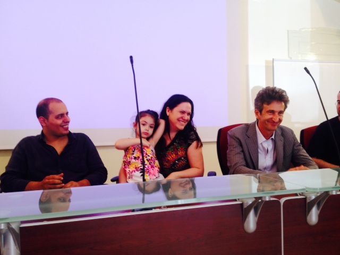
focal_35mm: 35
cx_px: 170
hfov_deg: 52.6
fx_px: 344
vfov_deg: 40.7
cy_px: 128
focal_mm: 4.28
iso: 100
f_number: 2.4
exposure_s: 1/20
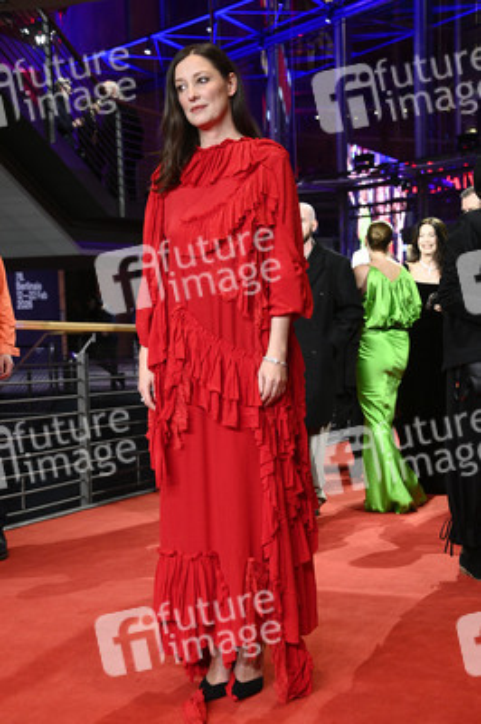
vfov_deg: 35.7
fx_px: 1124
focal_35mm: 56
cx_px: 240
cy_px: 362
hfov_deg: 24.2
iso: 5000
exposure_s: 1/200
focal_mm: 56
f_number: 5.6
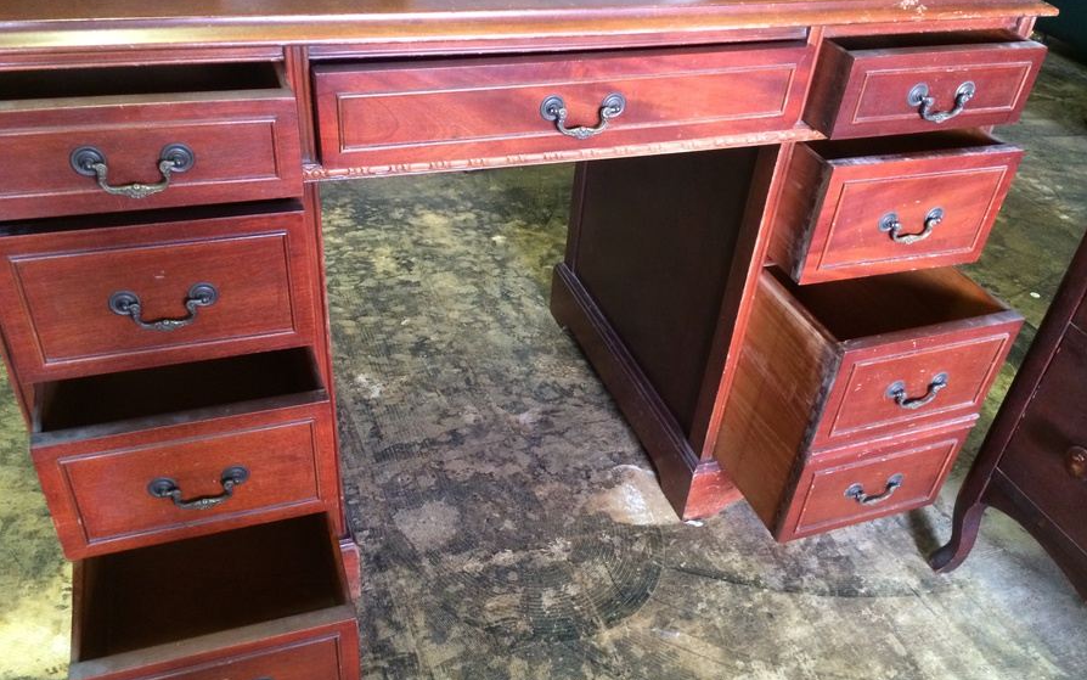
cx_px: 546
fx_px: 948
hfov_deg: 59.6
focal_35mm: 32
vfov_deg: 39.4
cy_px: 375
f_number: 2.2
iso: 320
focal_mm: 4.12
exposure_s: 1/17
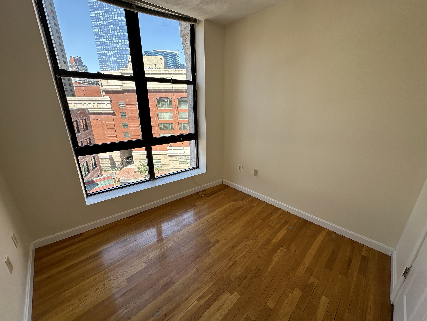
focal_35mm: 14
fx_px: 173
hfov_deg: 102.1
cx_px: 214
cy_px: 160
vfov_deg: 85.7
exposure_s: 1/198
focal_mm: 2.22
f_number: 2.2
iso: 40
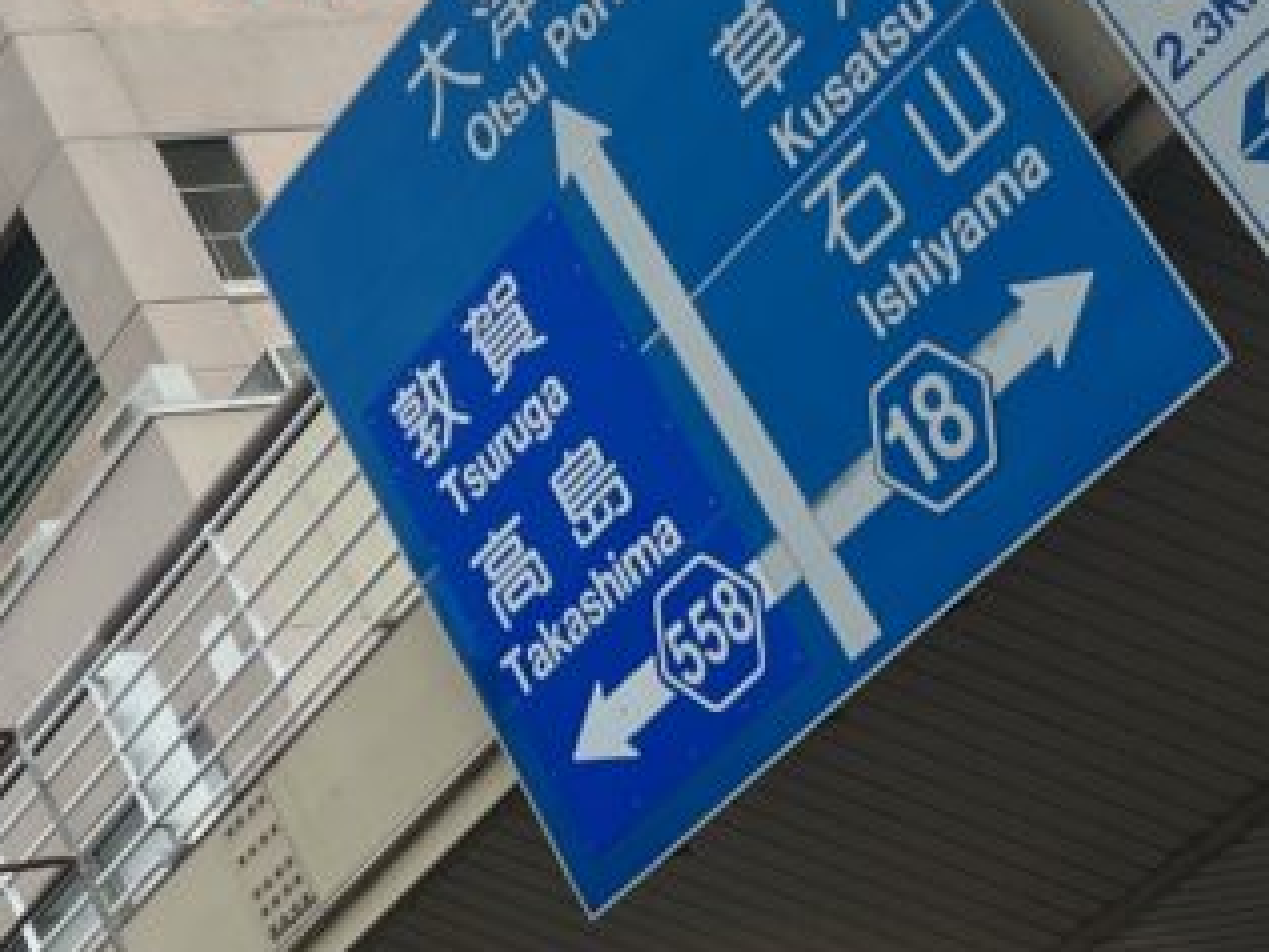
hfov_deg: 16.9
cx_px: -669
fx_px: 3851
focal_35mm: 105
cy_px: 584
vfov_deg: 14.1
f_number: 1.6
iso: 50
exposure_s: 1/816
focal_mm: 5.1
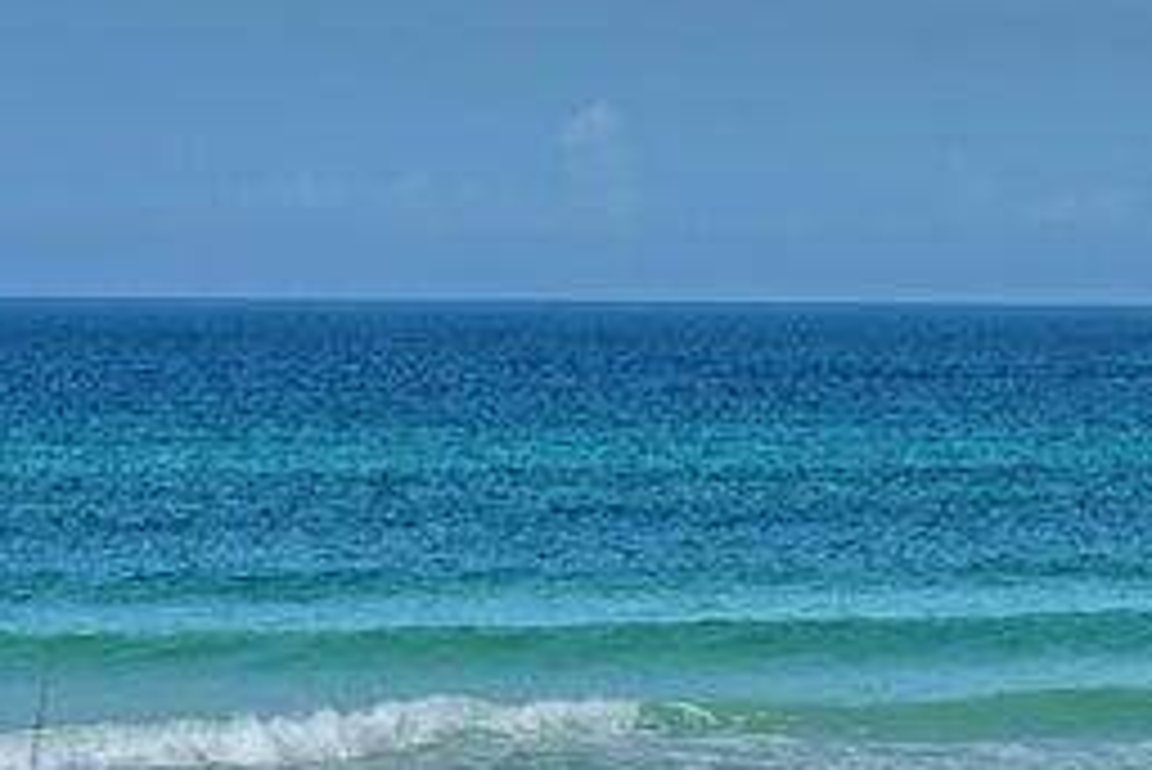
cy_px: 567
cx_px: 1397
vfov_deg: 4.3
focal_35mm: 318
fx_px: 10181
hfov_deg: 6.4
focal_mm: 85
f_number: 9.5
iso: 100
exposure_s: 1/350
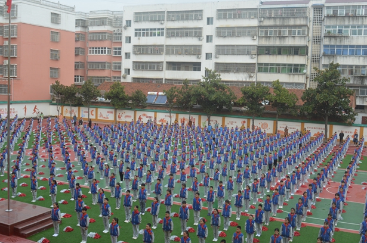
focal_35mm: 39
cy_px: 125
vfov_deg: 34.1
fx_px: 397
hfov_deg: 49.6
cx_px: 196
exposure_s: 1/160
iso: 100
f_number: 6.3
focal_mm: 20
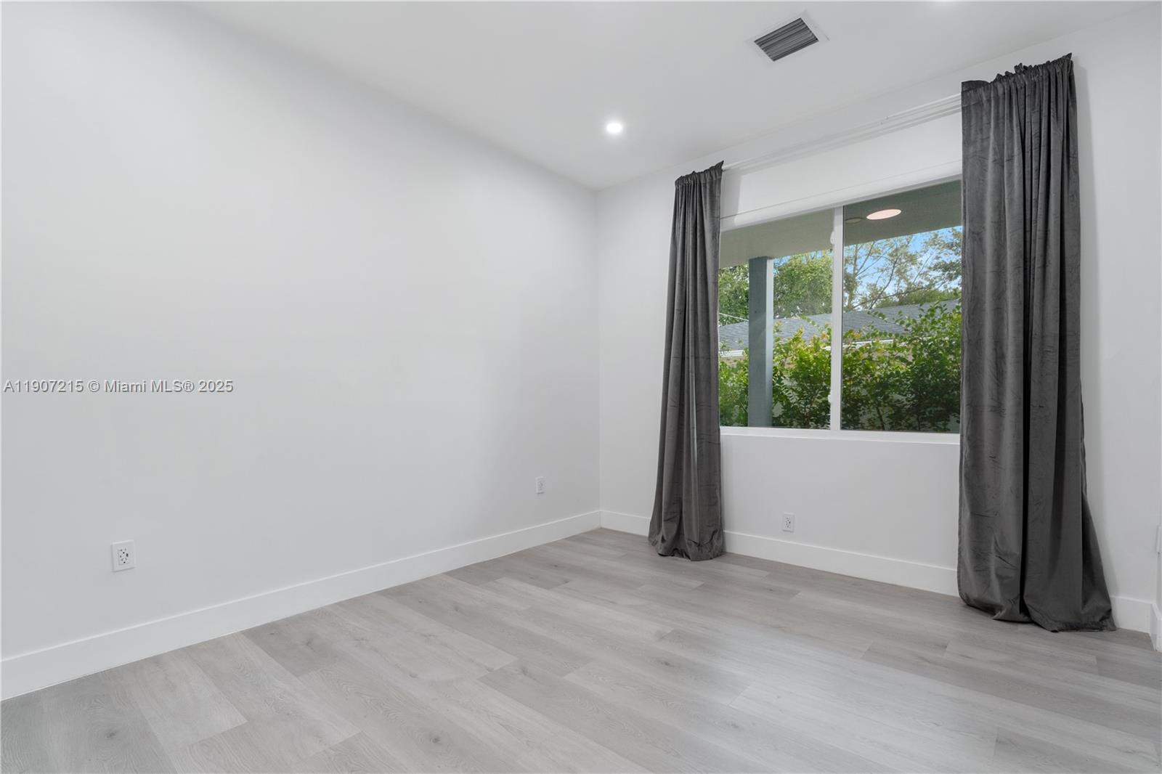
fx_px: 516
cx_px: 581
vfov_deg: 73.7
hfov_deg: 96.7
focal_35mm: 16
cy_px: 387
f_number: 9
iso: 800
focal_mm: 16
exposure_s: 1/10
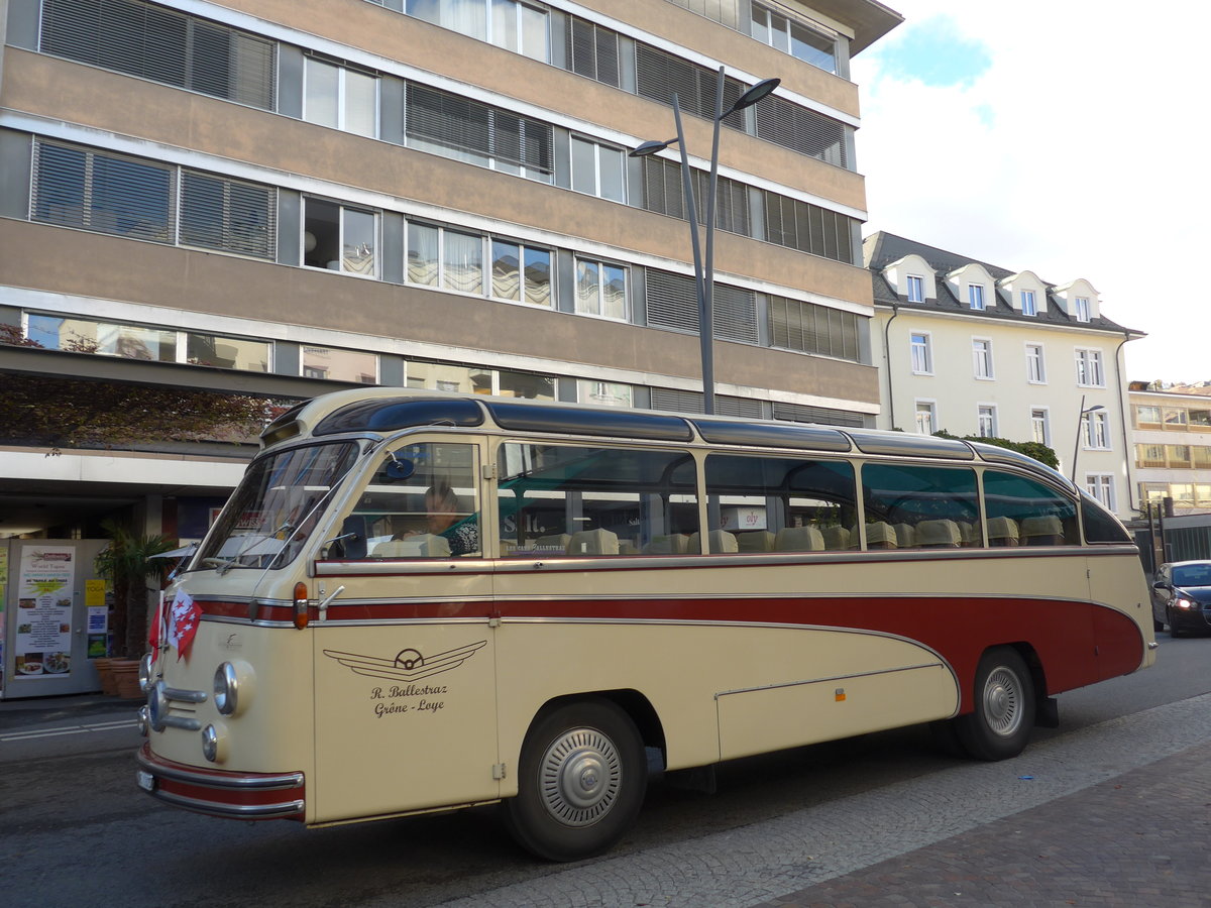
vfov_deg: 48.2
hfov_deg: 61.7
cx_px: 606
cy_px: 454
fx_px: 1015
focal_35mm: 29
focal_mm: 6
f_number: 2.8
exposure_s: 1/320
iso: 80
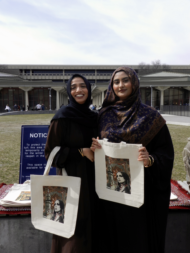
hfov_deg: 44.2
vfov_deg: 56.8
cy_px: 126
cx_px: 95
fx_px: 234
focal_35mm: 32
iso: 160
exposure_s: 1/1000
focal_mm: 5.6
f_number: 4
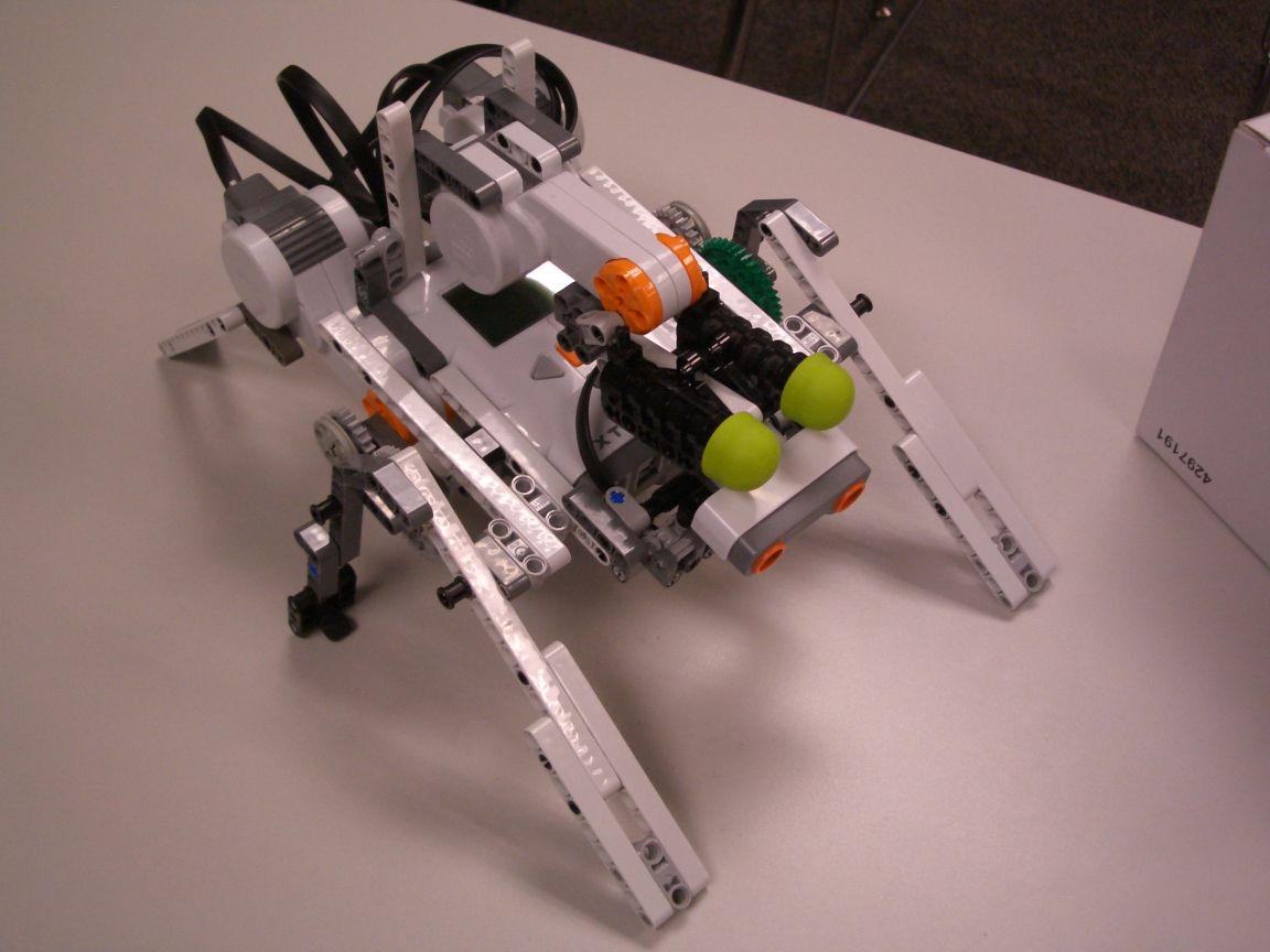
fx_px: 1504
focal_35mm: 41
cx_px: 635
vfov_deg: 35.1
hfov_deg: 45.8
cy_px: 476
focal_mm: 6.8
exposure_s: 1/60
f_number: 2.8
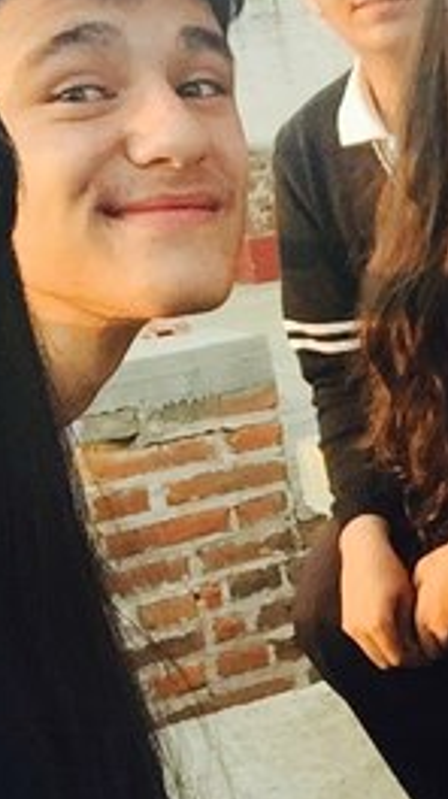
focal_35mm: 82
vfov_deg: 25.8
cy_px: 278
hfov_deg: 13.9
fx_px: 1736
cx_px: 660
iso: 50
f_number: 2.2
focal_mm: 2.65
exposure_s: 1/120
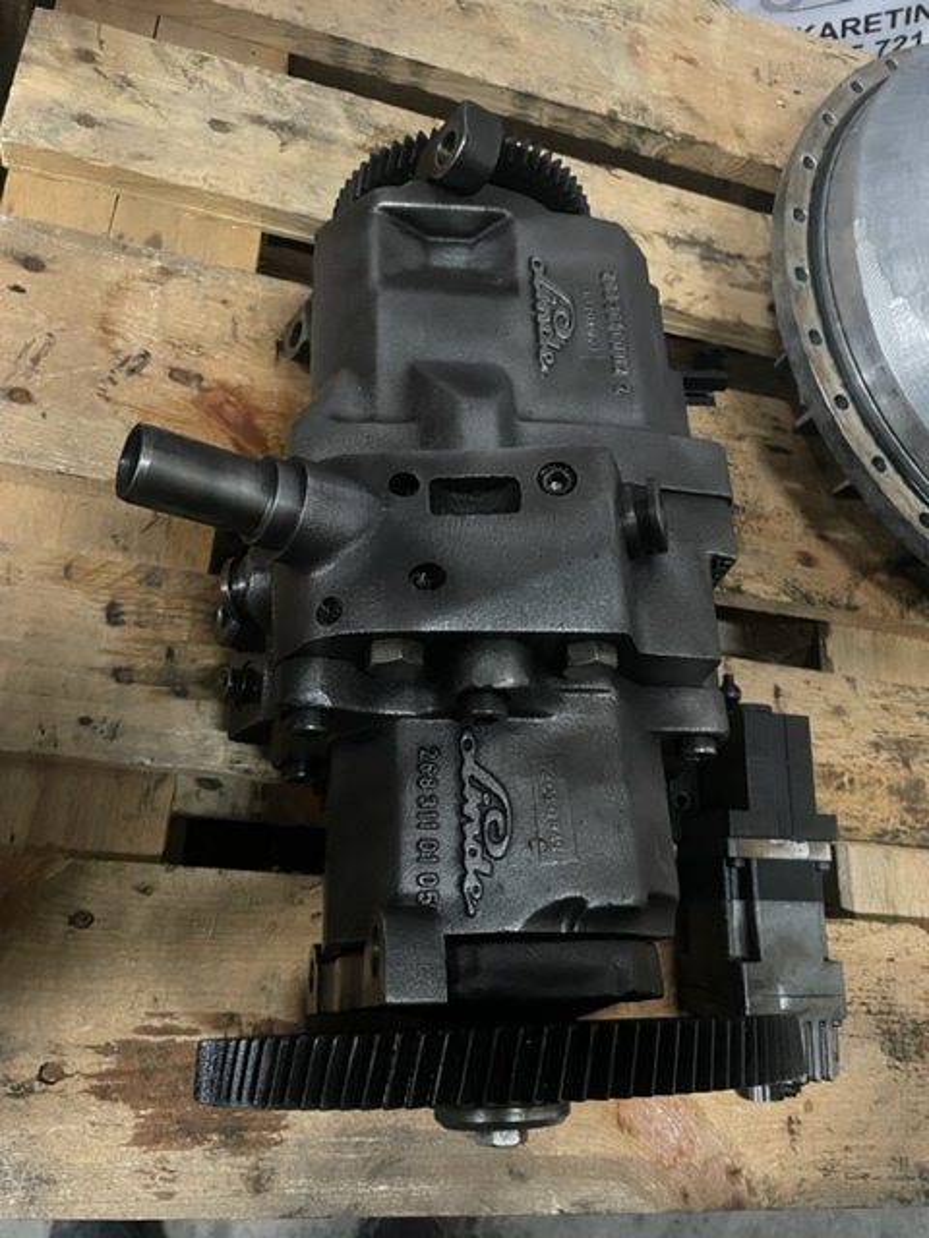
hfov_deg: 53.1
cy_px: 619
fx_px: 930
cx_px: 464
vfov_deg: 67.3
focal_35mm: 26
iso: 1000
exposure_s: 1/29
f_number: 1.6
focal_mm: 4.2
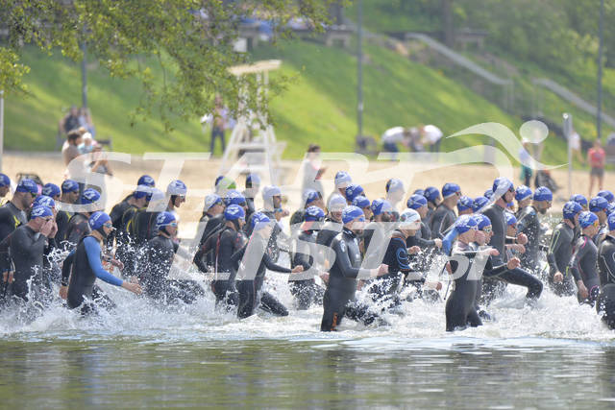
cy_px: 205
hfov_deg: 3.4
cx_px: 308
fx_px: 10252
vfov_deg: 2.3
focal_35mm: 600
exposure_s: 1/1600
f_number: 6.3
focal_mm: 600
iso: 800
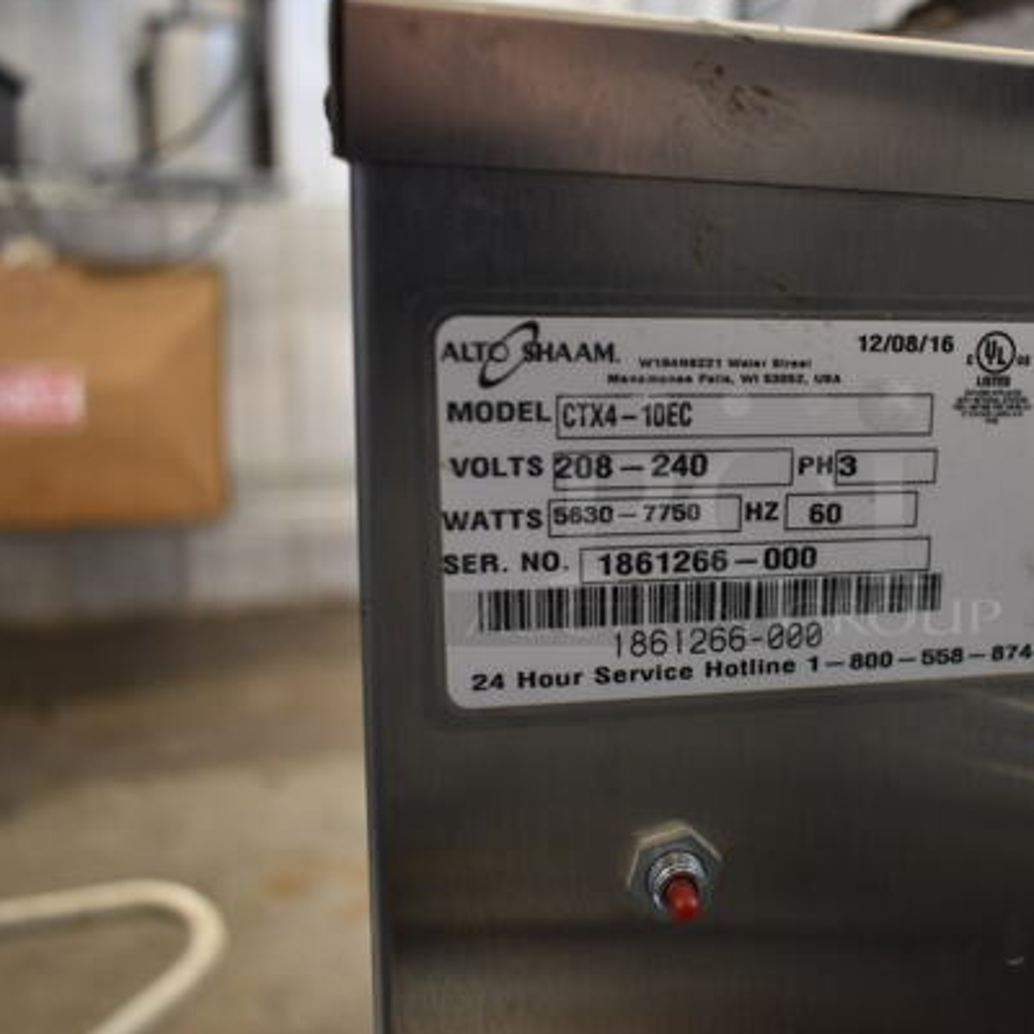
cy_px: 509
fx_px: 1183
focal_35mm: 35
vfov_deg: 47.2
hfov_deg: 46.0
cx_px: 737
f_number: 3.5
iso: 500
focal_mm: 18
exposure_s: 1/30
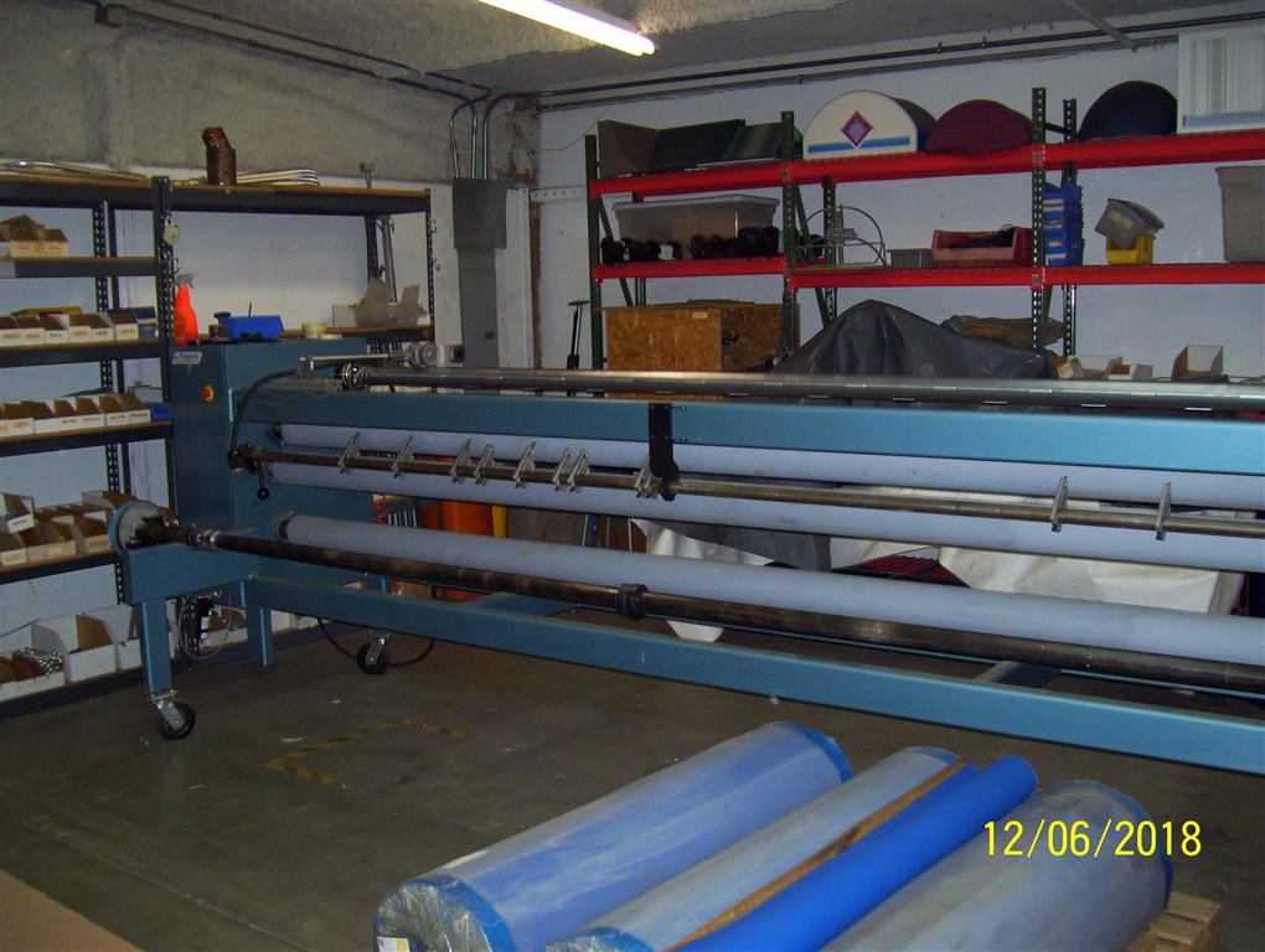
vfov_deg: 39.7
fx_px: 1317
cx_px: 632
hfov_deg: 51.3
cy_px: 476
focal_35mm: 36
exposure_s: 1/60
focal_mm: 6
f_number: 2.7
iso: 200
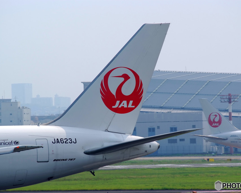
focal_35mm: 339
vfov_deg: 4.6
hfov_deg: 5.7
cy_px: 96
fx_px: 2418
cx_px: 120
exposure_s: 1/500
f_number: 5
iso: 100
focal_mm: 200
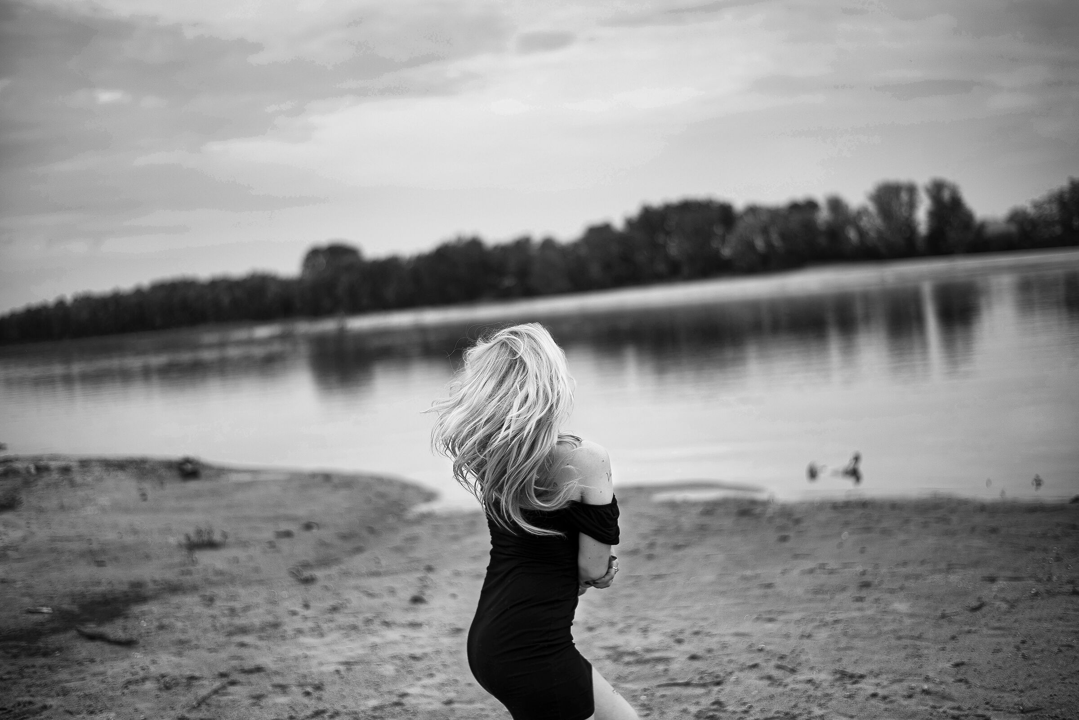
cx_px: 540
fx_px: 1499
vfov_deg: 27.0
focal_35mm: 50
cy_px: 360
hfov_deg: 39.6
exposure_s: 1/1000
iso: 64
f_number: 2
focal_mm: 50
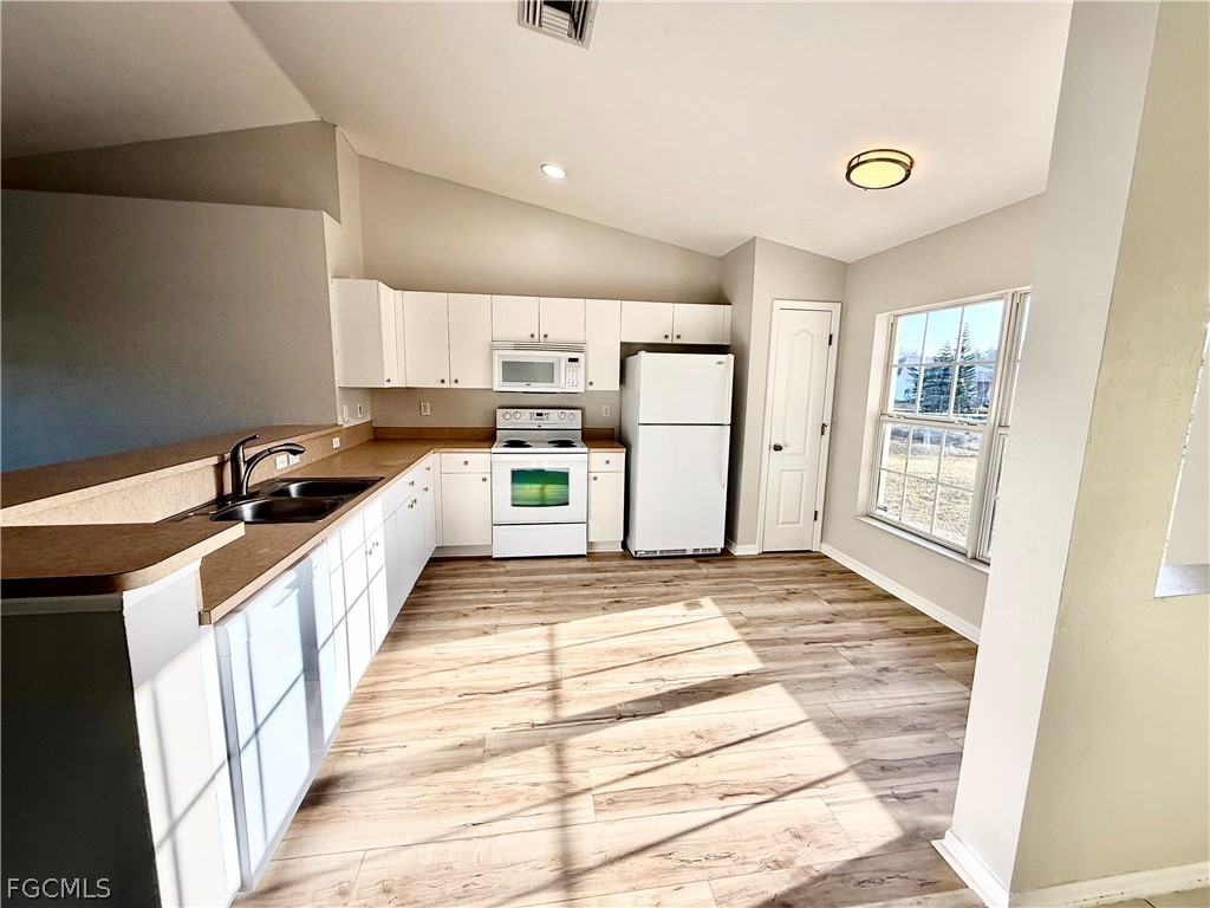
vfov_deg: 85.7
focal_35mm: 14
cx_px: 605
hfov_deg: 102.1
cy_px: 454
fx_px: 489
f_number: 2.2
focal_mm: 2.22
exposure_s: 1/408
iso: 64
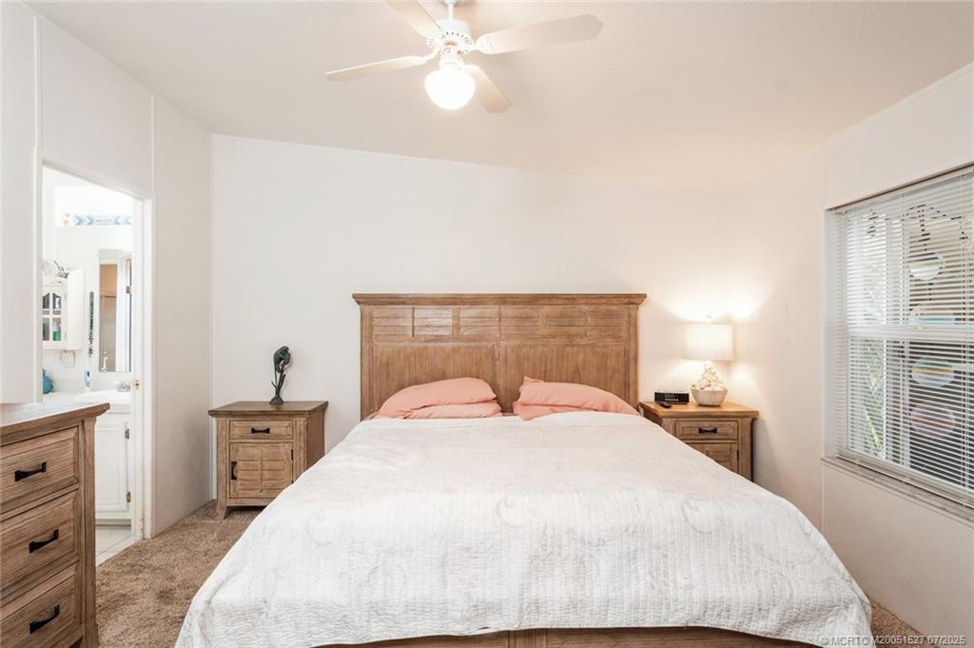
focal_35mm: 18
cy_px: 324
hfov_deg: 90.0
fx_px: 487
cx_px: 487
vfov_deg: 67.3
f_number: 9
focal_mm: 12
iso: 200
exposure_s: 1/3
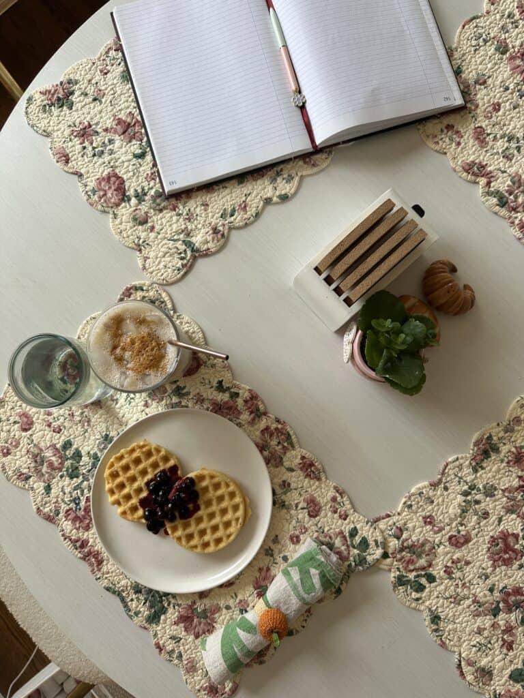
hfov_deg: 56.8
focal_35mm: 24
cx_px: 262
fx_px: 484
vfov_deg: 71.6
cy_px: 349
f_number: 1.78
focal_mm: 6.86
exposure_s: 1/398
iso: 80
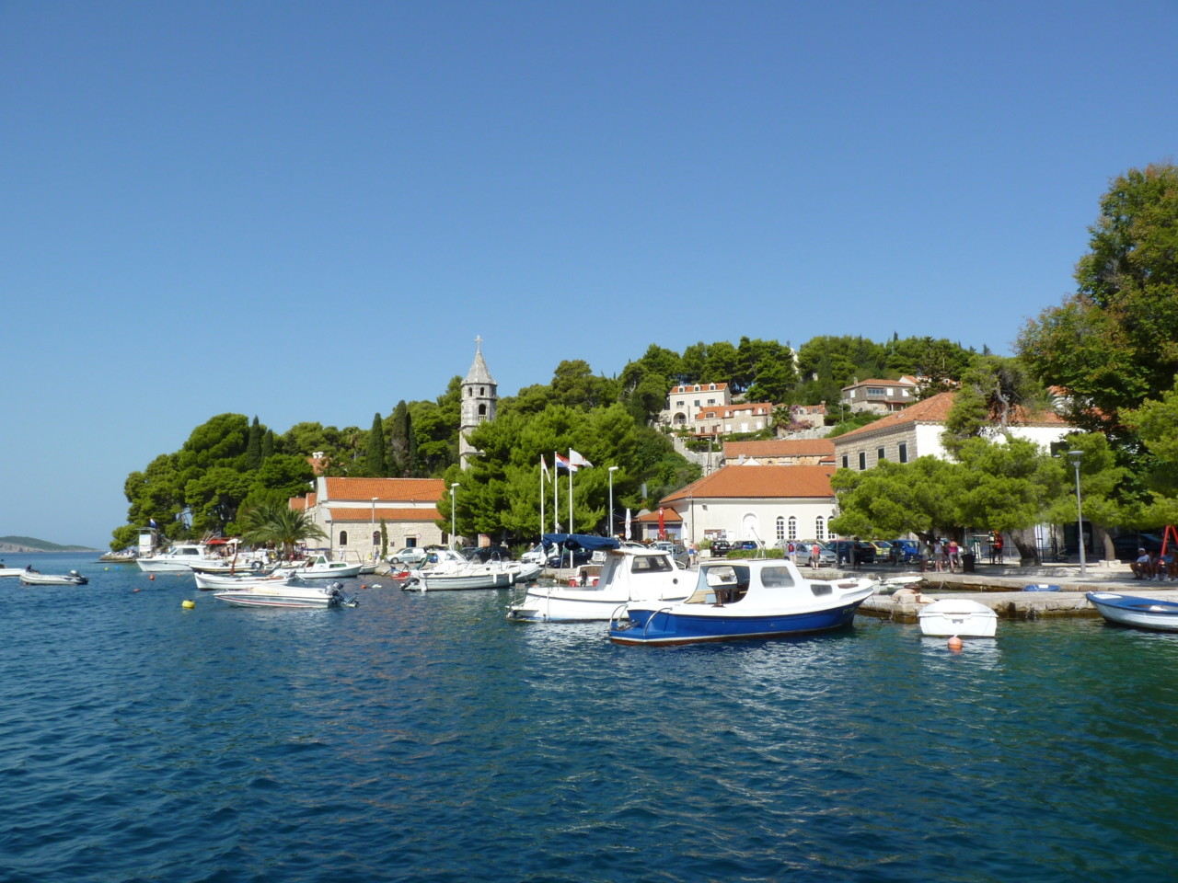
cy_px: 442
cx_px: 589
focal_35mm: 27
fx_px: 919
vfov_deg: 51.4
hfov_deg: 65.3
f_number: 5.6
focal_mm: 4.8
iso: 80
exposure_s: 1/400
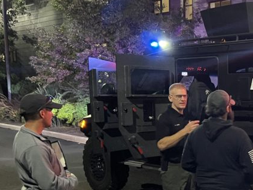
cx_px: 274
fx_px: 460
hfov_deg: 28.2
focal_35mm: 63
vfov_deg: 23.0
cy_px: 152
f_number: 1.5
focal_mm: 5.7
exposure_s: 1/28
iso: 1000
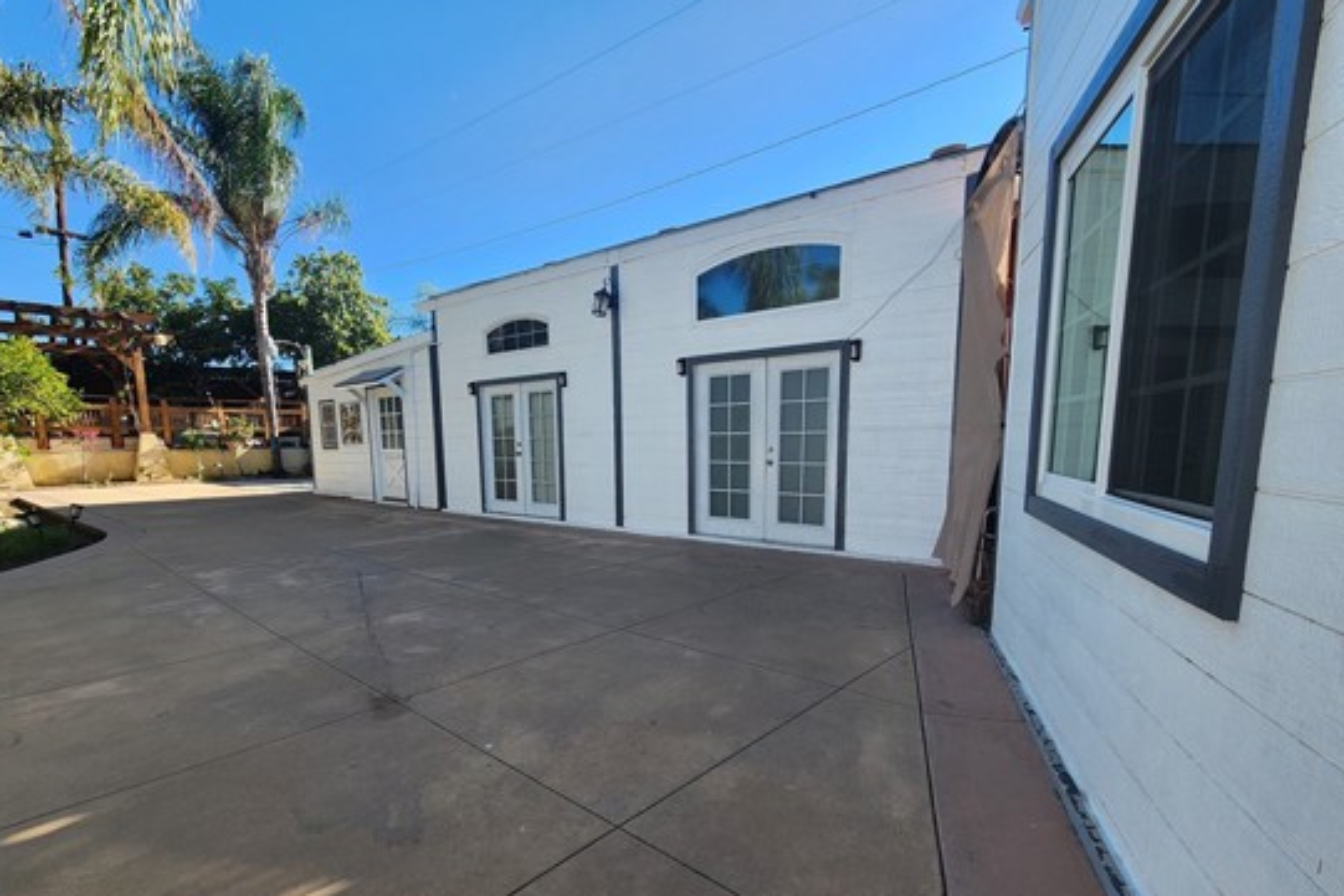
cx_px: 643
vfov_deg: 73.0
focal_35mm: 16
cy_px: 536
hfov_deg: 96.7
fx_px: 597
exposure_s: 1/843
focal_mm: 2.2
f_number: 2.2
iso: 50
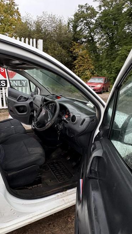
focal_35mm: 21
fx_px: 131
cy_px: 118
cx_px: 45
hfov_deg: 52.7
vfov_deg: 83.8
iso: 100
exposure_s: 1/99
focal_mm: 2.22
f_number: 2.2
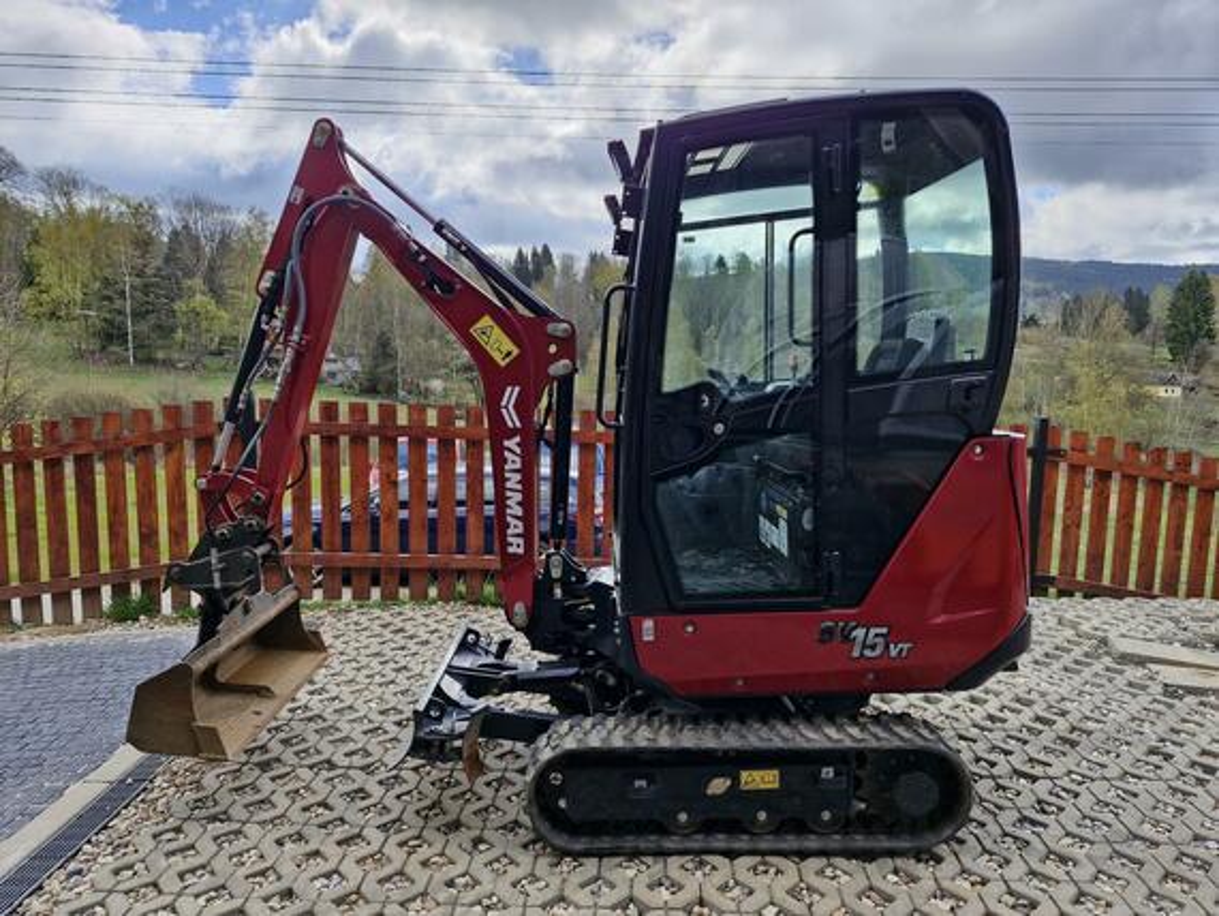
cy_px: 458
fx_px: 810
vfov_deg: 58.9
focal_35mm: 23
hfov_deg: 73.9
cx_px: 610
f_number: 1.8
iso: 50
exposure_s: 1/926
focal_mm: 5.54
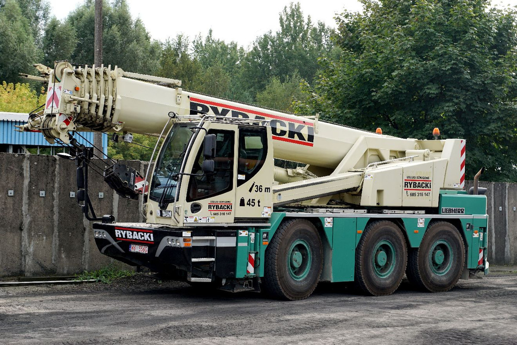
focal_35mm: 75
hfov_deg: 27.0
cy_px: 172
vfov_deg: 18.2
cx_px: 258
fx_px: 1077
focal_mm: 50
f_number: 5.6
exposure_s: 1/160
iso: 100
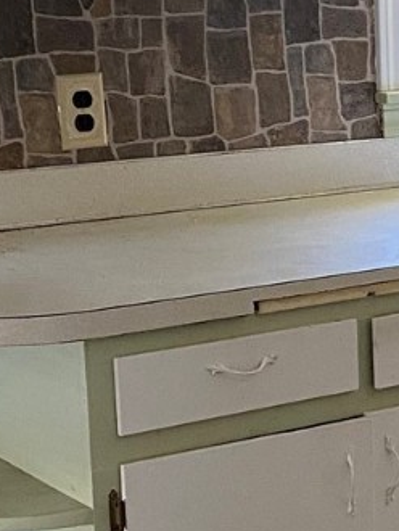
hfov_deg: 11.8
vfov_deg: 16.2
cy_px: 335
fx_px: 1857
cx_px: 581
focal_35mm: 121
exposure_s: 1/60
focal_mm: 4.25
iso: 320
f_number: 1.8
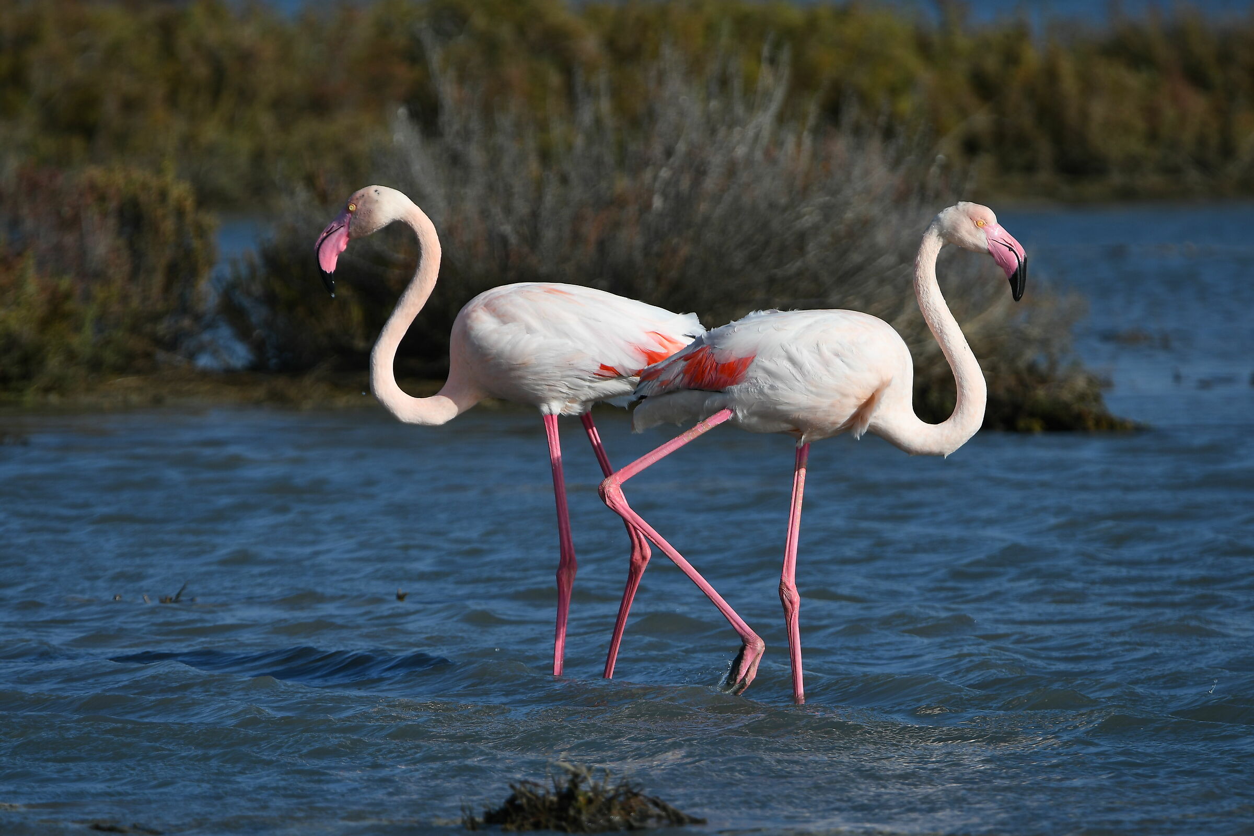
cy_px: 418
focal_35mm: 690
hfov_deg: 3.0
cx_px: 627
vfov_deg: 2.0
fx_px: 24033
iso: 200
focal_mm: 460
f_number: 6.3
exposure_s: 1/2000
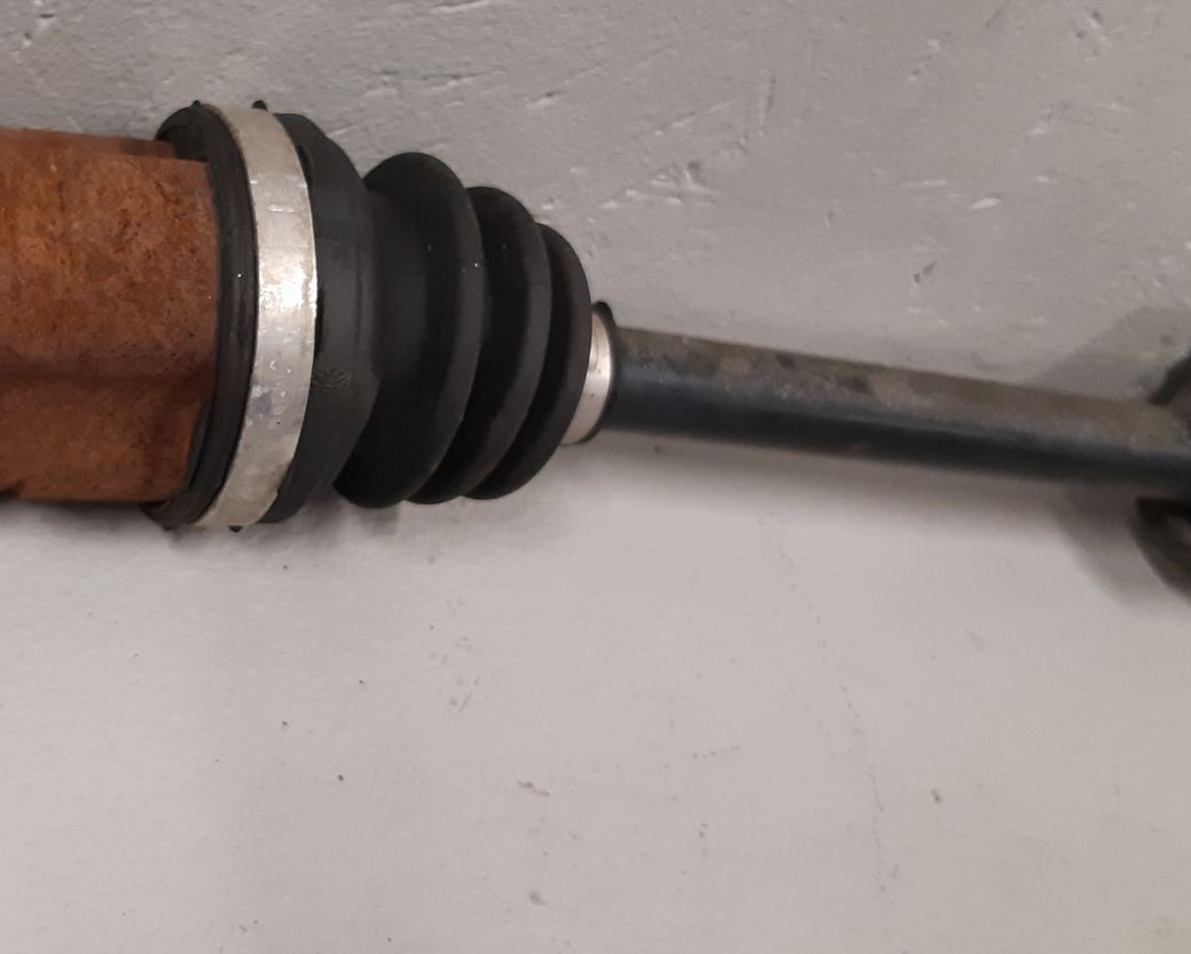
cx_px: 303
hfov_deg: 36.5
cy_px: 280
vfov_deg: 29.9
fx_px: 1763
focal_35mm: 50
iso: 160
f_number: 1.7
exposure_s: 1/50
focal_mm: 3.93
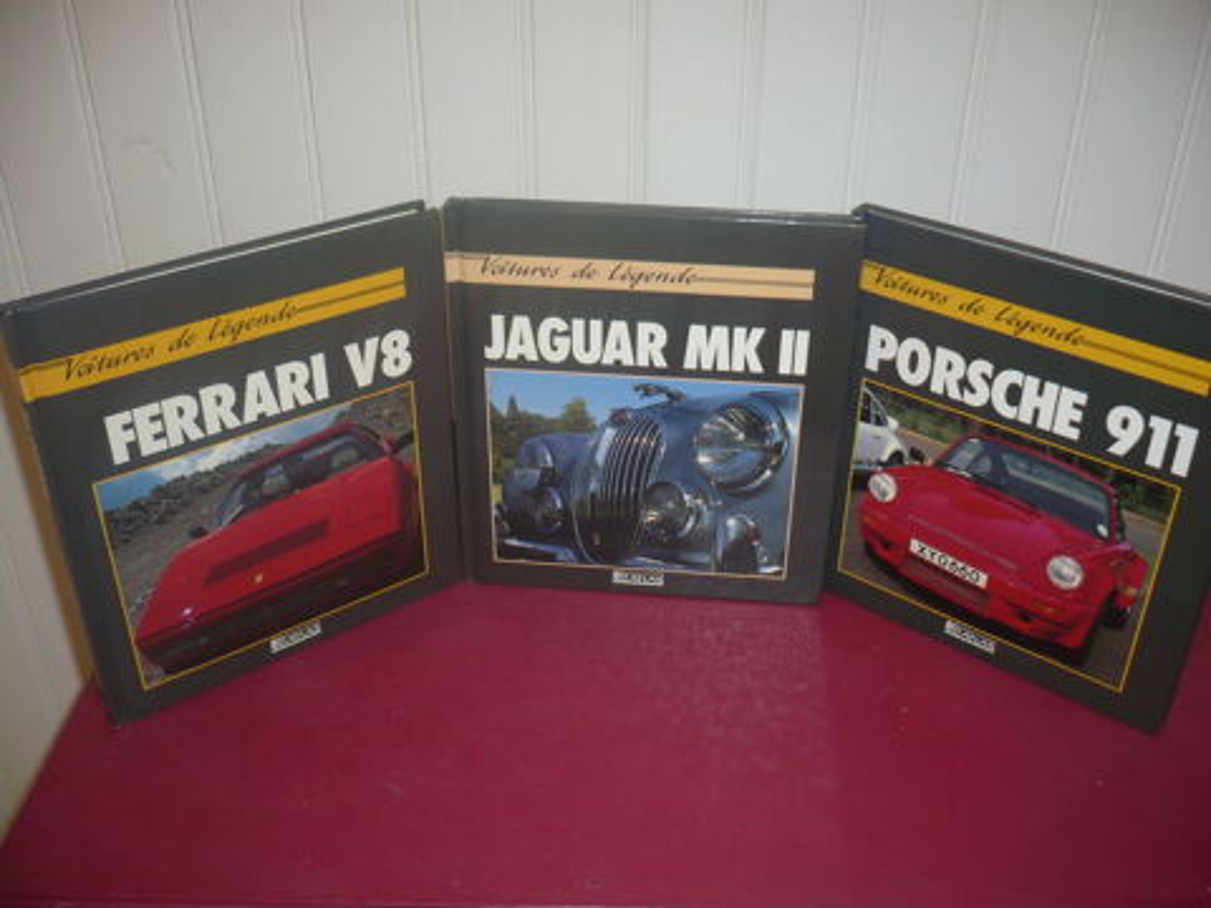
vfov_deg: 40.7
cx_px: 606
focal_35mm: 35
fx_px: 1224
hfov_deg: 52.6
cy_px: 454
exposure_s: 1/30
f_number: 2.8
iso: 100
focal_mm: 5.8
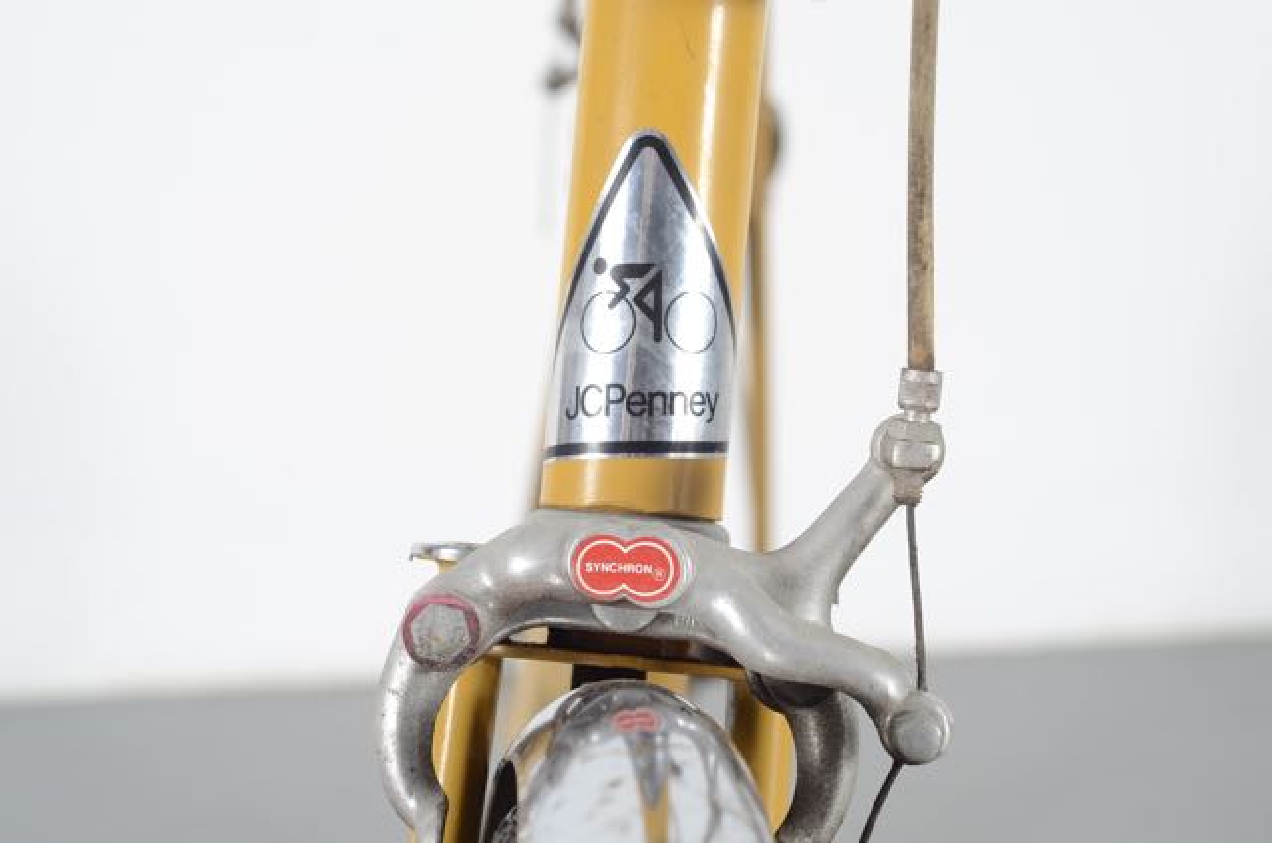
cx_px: 636
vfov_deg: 18.1
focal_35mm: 75
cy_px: 422
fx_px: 2645
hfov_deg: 27.0
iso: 100
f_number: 5
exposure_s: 1/125
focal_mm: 50
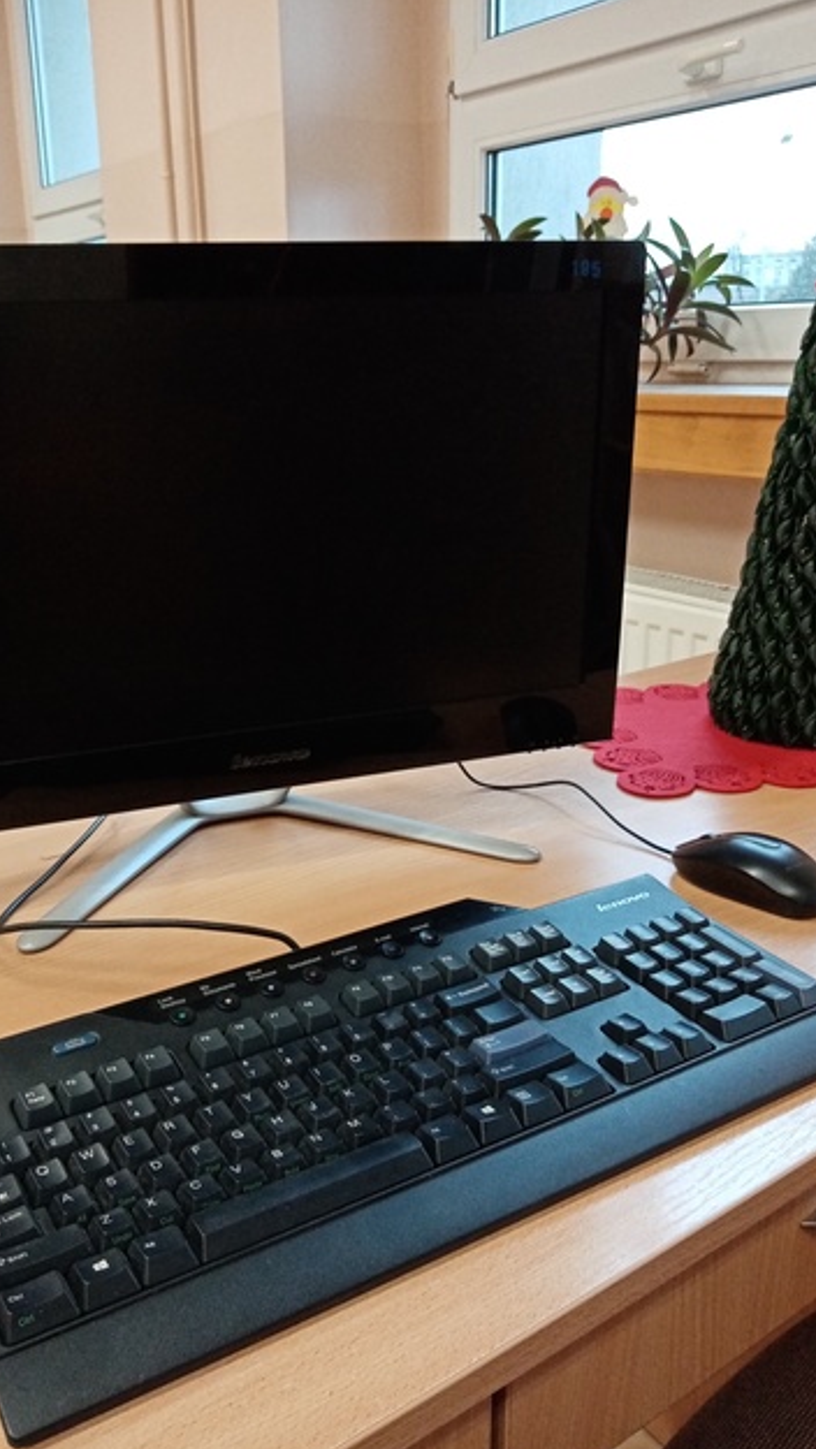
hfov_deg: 40.1
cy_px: 737
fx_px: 1114
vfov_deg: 66.0
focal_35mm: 29
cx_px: 334
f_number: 1.8
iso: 454
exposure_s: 1/33.3
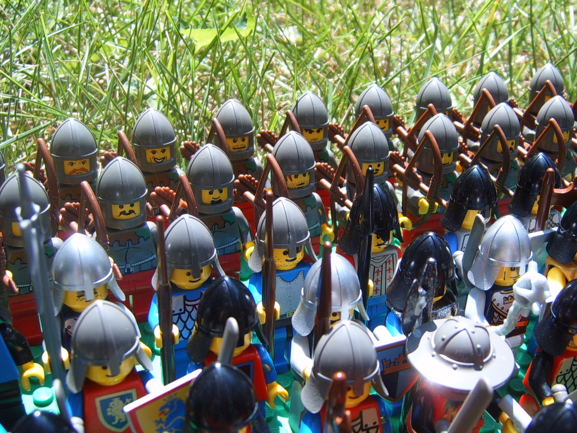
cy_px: 245
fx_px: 767
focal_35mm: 46
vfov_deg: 31.5
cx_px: 314
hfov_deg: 41.2
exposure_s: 1/350
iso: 63
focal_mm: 6.2
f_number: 2.9
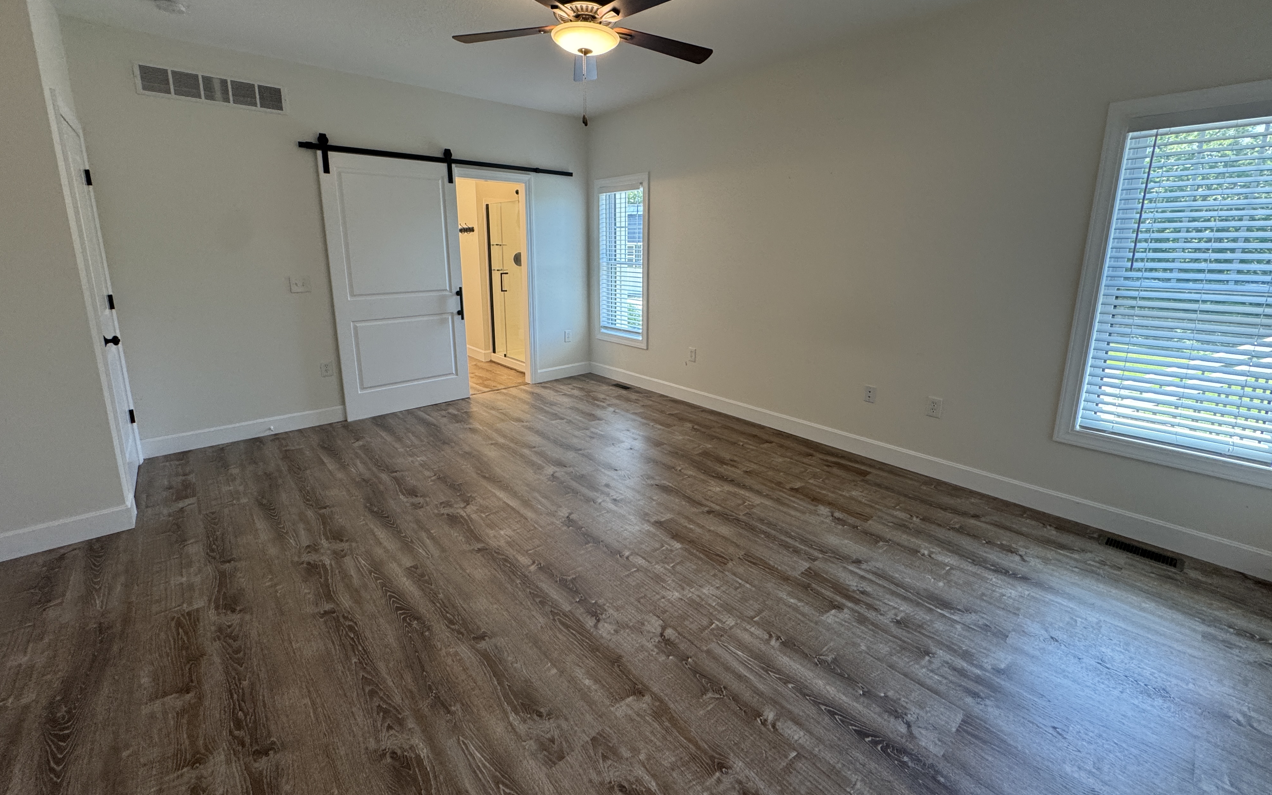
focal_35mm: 15
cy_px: 348
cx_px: 636
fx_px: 520
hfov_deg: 101.5
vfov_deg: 74.5
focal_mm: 2.22
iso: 200
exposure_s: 1/120
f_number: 2.2
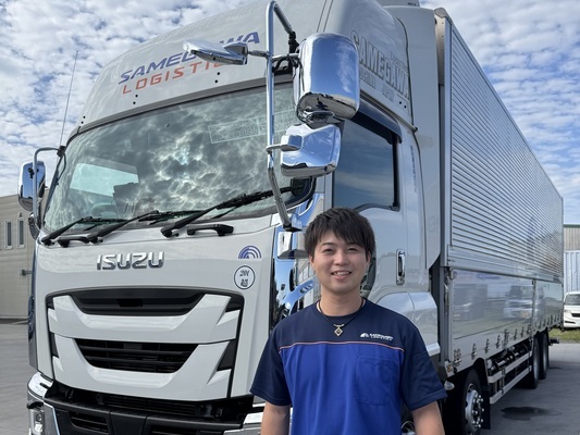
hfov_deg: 71.6
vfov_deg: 56.8
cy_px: 218
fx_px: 402
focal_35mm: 24
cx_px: 290
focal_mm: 6.76
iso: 80
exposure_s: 1/3597
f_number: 1.78
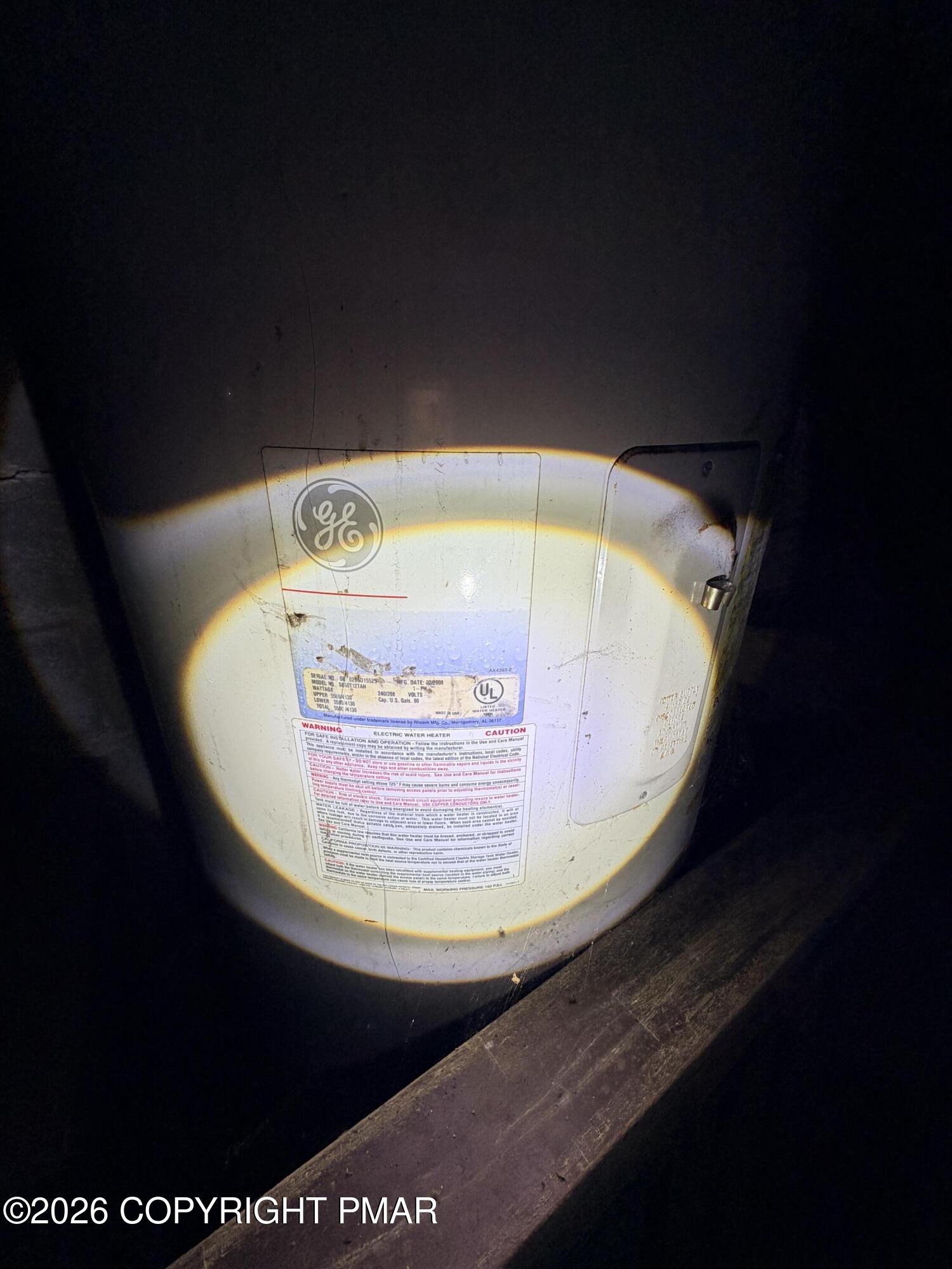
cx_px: 476
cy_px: 634
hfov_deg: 85.7
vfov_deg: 102.1
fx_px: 513
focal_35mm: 14
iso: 64
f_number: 2.2
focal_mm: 2.22
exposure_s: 1/121
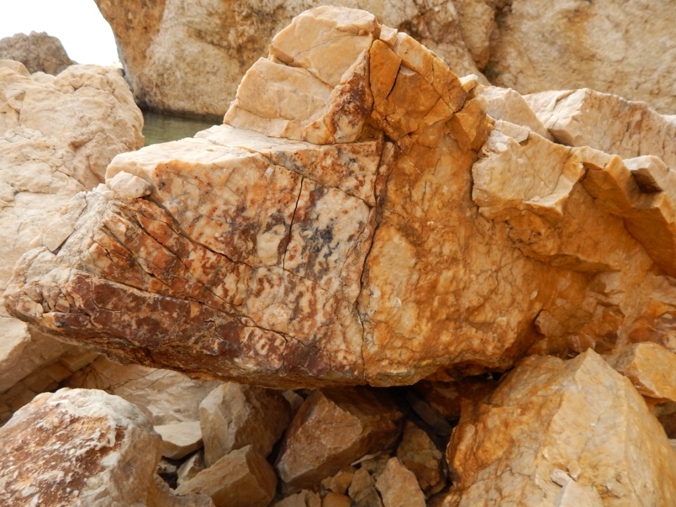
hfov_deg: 76.4
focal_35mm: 22
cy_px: 254
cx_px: 338
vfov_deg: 61.1
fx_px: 430
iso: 125
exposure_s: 1/400
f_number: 3
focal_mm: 4
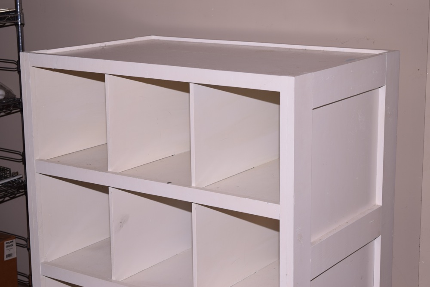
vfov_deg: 18.9
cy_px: 144
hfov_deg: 28.1
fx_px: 860
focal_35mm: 72
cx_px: 215
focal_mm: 48
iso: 100
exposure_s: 1/60
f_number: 6.3
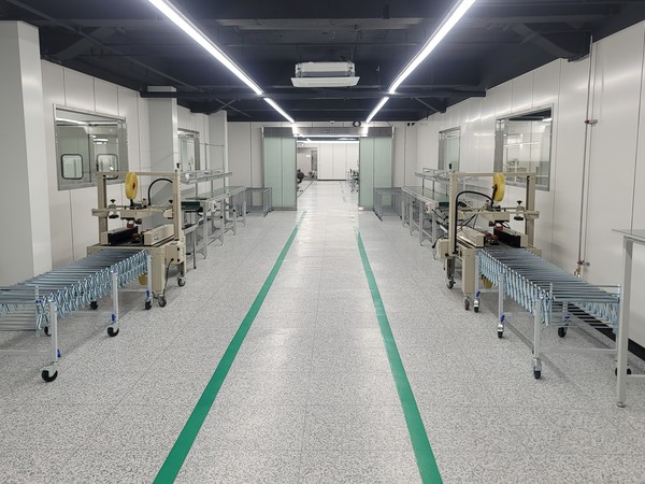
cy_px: 242
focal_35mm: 25
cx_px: 322
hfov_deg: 69.4
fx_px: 466
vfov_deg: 54.9
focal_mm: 7
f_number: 1.8
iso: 64
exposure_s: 1/120
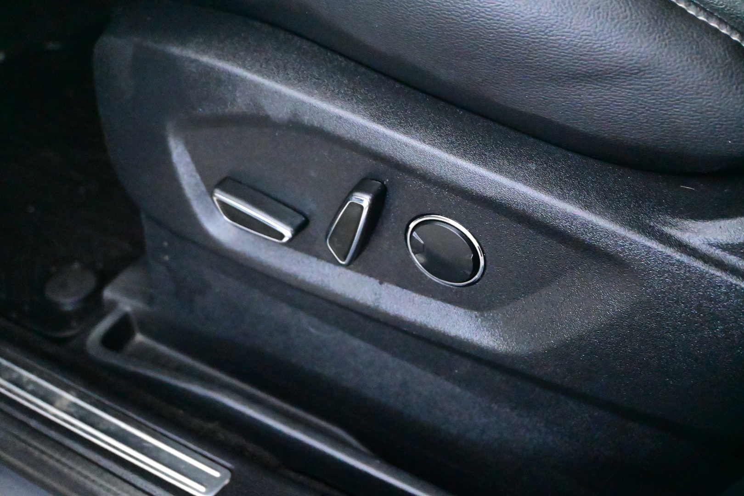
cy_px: 248
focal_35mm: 40
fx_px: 821
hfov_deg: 48.7
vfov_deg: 33.6
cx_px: 372
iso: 22800
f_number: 4.5
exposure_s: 1/40
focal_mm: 26.5
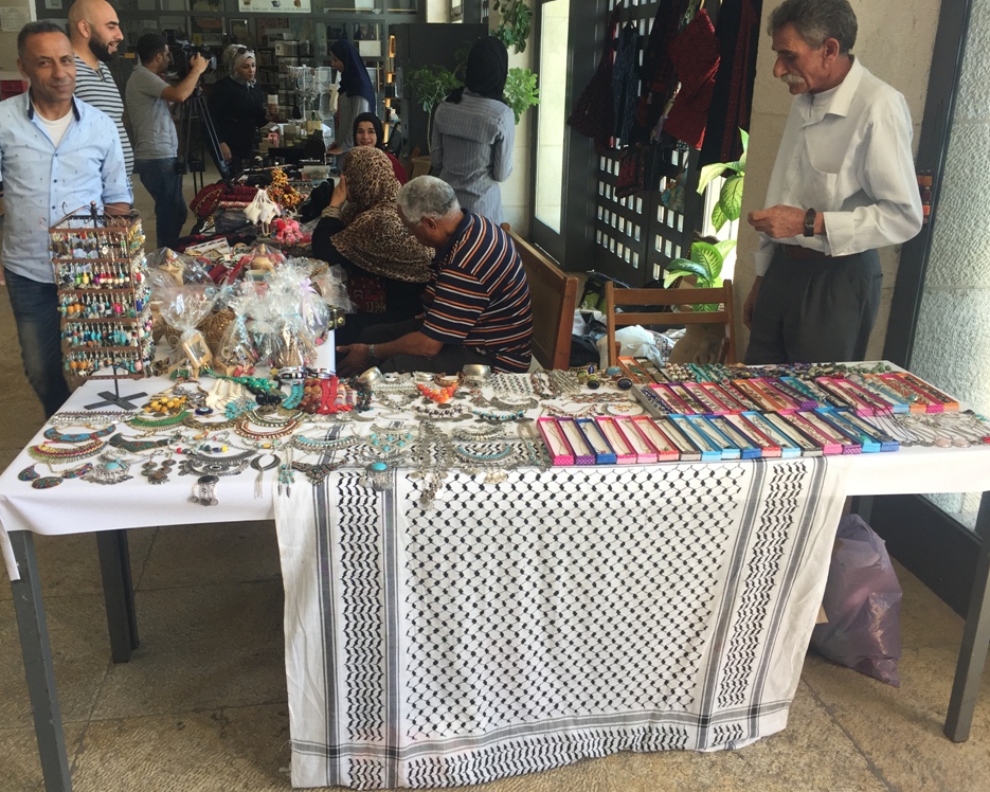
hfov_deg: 57.1
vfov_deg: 47.1
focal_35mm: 31
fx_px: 908
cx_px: 467
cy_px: 392
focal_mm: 4.15
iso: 50
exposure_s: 1/100
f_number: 2.2
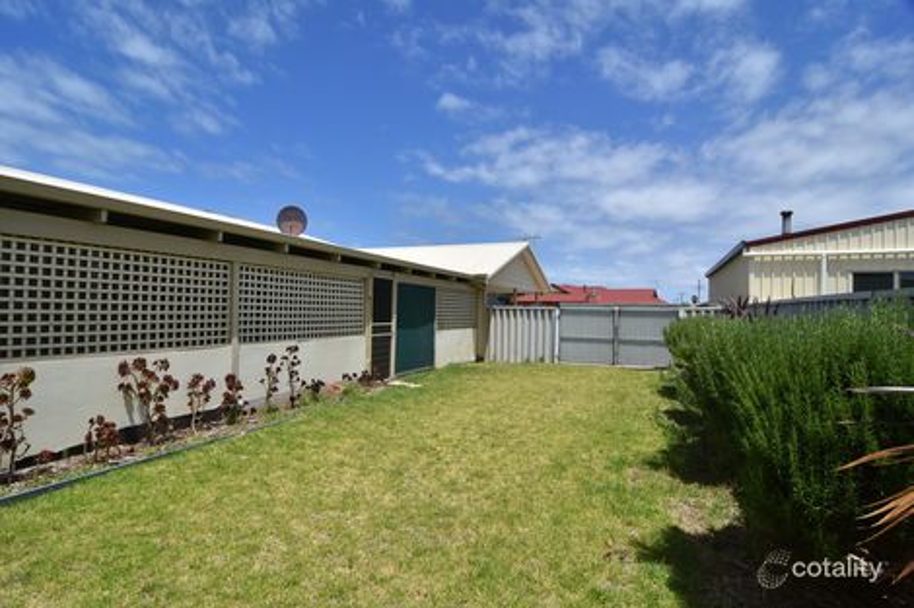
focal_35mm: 18
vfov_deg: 67.3
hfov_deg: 90.0
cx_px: 457
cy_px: 304
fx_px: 457
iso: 125
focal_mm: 12
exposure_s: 1/500
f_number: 8
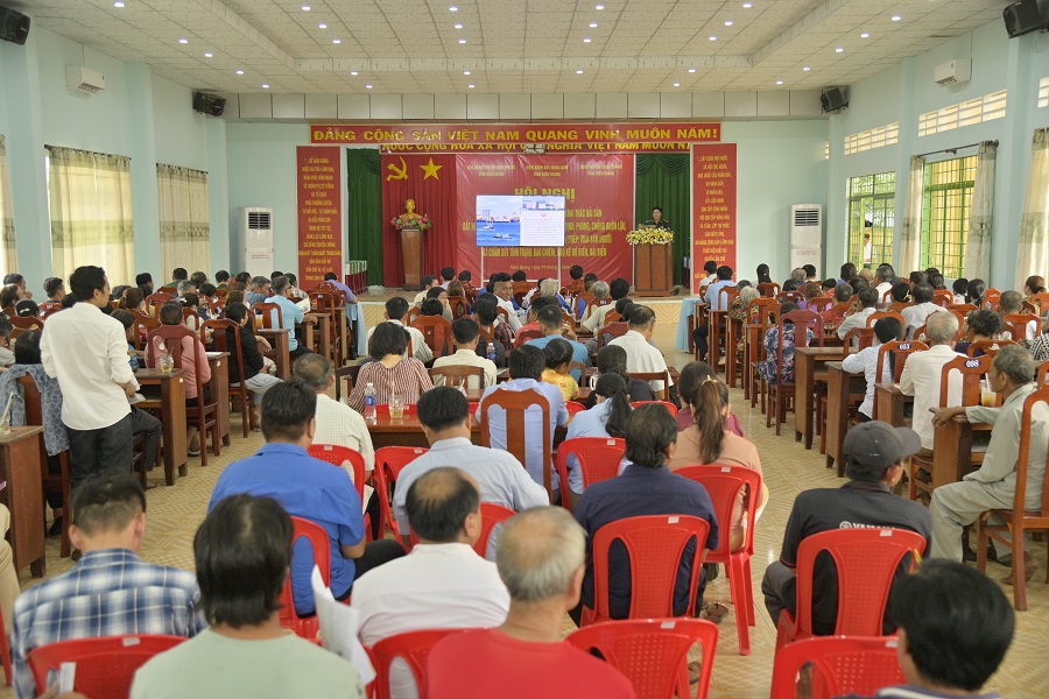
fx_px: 1107
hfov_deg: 50.7
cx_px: 524
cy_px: 350
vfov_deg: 35.1
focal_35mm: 38
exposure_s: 1/125
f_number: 4
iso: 400
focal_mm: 38
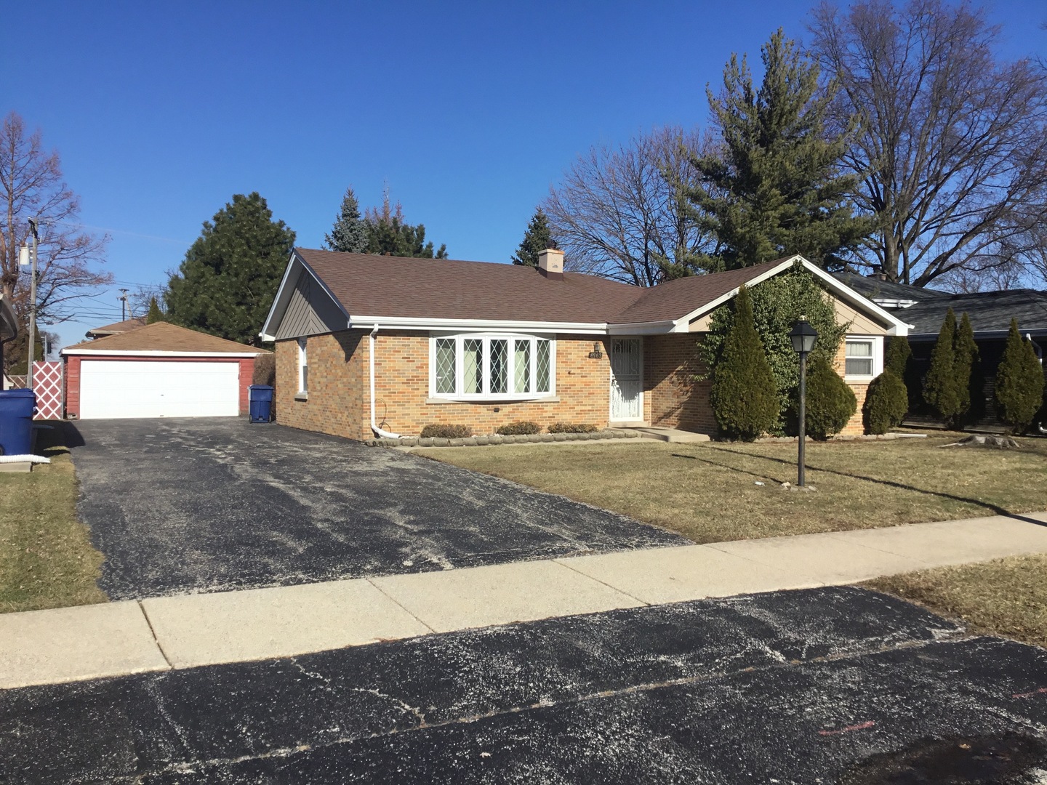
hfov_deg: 58.4
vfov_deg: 45.4
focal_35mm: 31
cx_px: 524
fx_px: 938
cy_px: 392
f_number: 2.4
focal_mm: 3.3
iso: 25
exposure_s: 1/1664
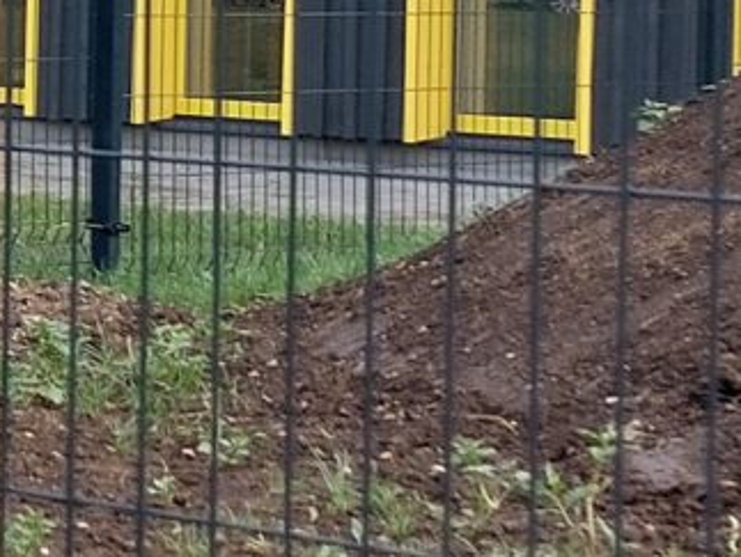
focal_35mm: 190
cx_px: -964
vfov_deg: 7.8
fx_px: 4072
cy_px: 87
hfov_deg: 9.4
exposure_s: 1/389
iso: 25
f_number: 1.8
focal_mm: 5.23
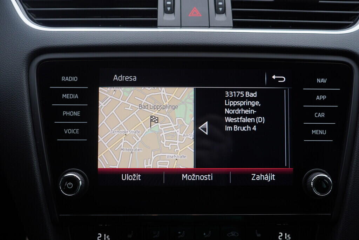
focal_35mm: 36
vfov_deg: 36.9
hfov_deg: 53.1
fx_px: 359
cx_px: 180
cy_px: 120
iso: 125
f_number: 3.5
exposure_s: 1/60
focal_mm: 24
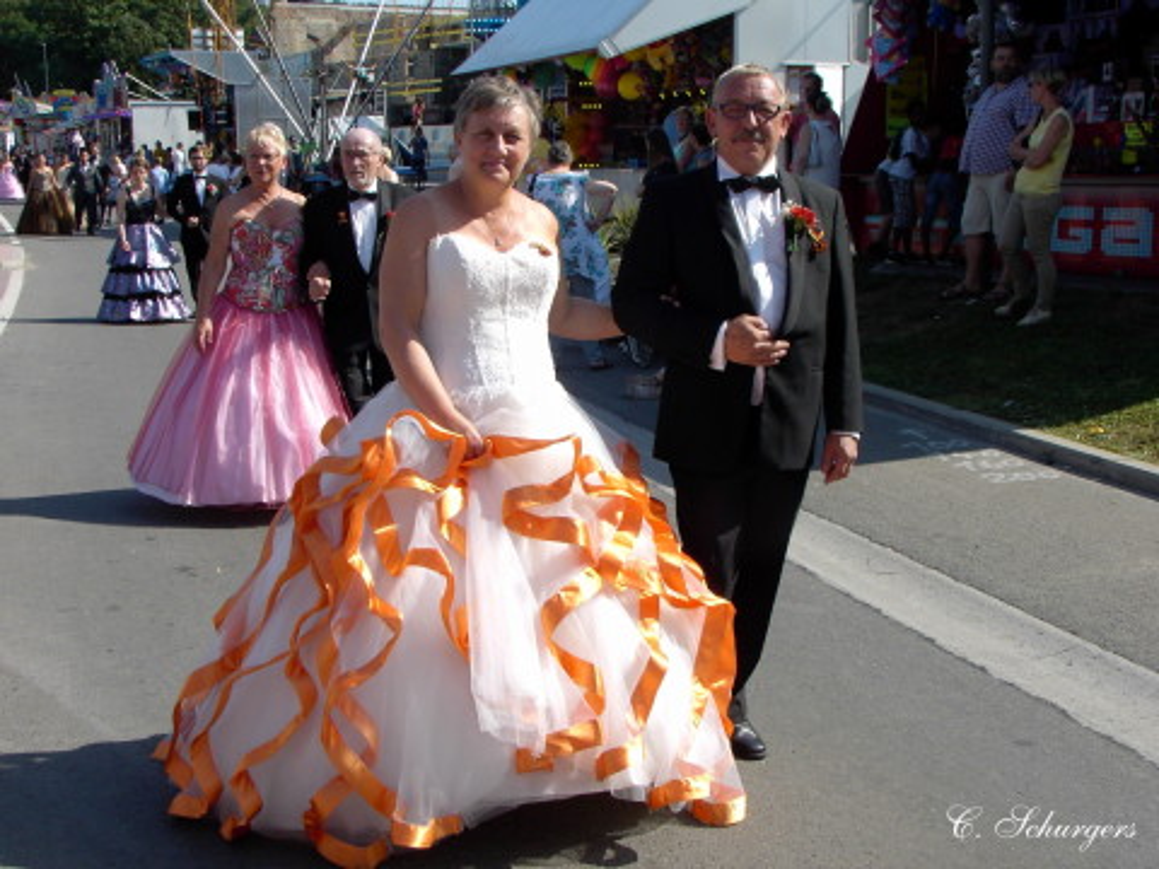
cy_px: 434
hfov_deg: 36.8
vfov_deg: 28.0
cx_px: 580
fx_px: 1741
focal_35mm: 52
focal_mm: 8
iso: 70
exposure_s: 1/300
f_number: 5
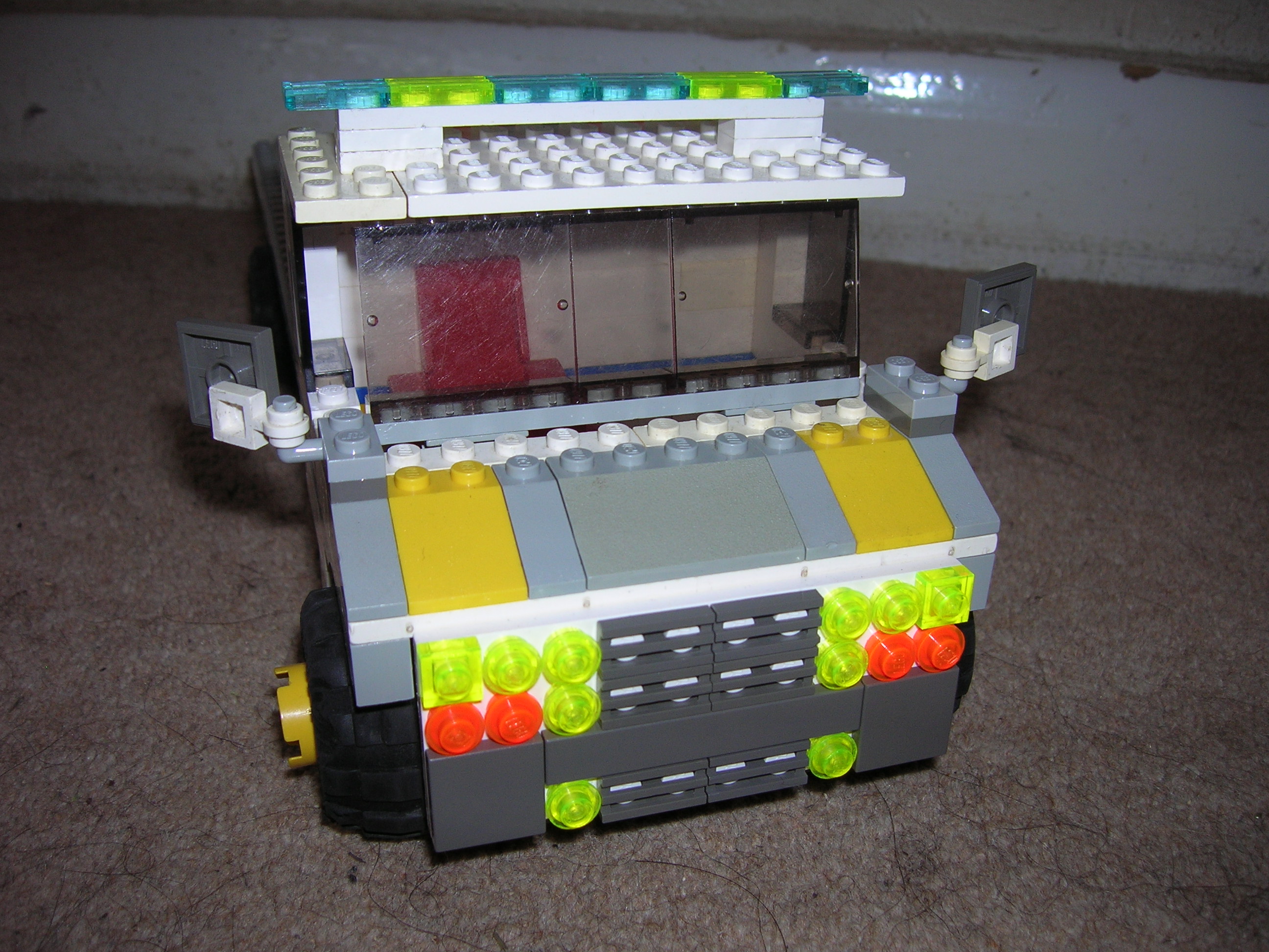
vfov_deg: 41.8
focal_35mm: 34
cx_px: 634
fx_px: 1246
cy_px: 476
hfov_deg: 54.0
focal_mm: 5.7
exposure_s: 1/60.1
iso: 50
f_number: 2.9
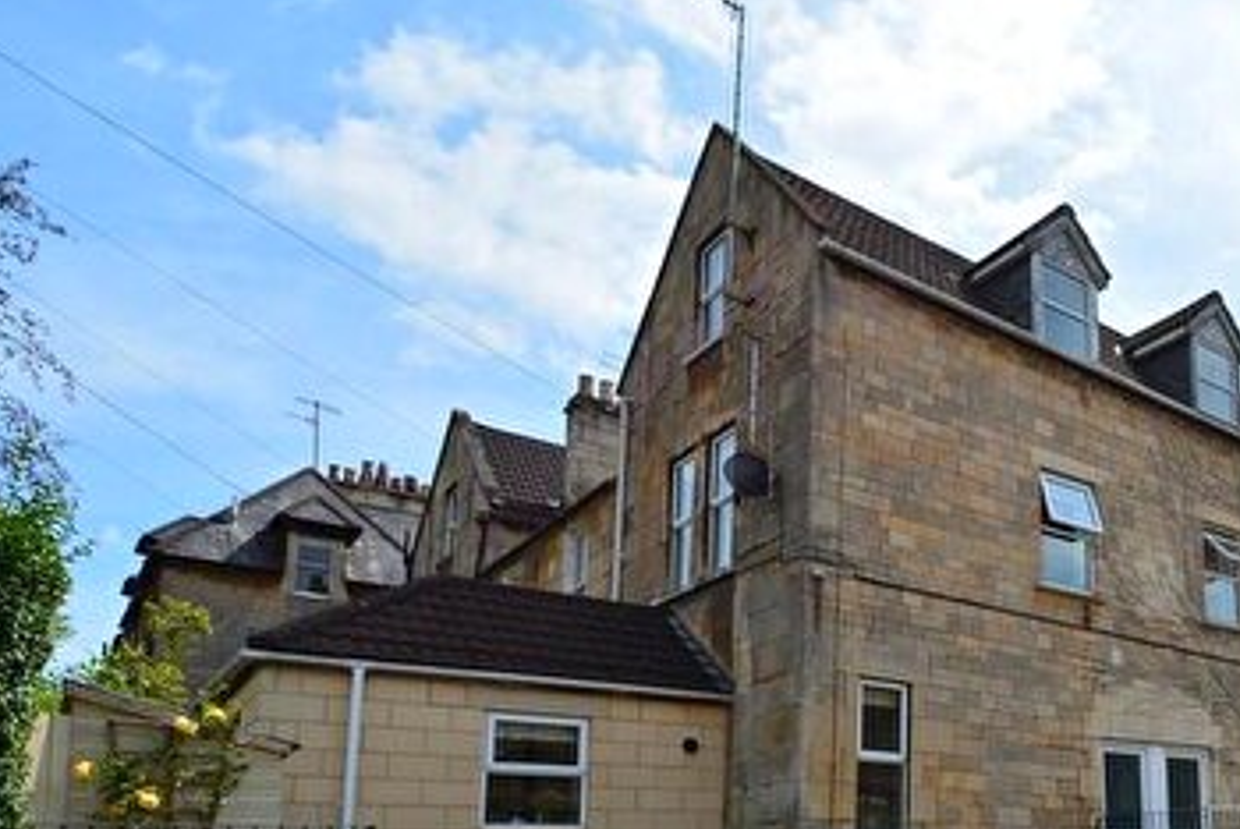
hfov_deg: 52.5
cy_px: 724
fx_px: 1034
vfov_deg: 40.8
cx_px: 1166
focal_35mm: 30
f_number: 10
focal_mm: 10
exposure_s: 1/320
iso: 200
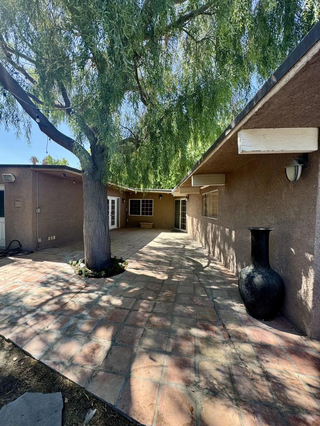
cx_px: 160
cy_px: 213
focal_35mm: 14
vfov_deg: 102.1
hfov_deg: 85.7
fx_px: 173
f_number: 2.2
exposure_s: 1/217
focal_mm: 2.22
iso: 40
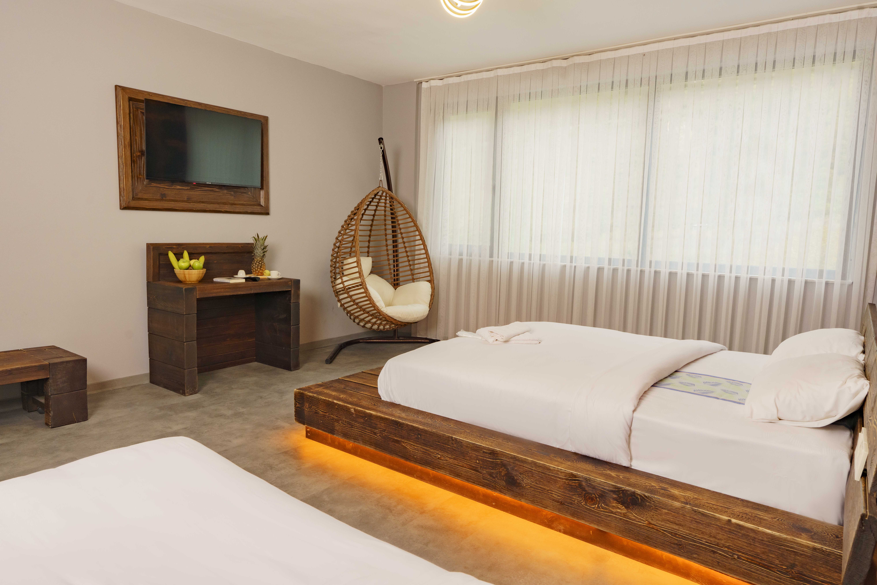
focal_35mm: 23
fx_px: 560
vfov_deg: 55.1
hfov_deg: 76.1
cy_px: 292
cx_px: 438
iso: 640
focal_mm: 23
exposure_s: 1/40
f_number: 8
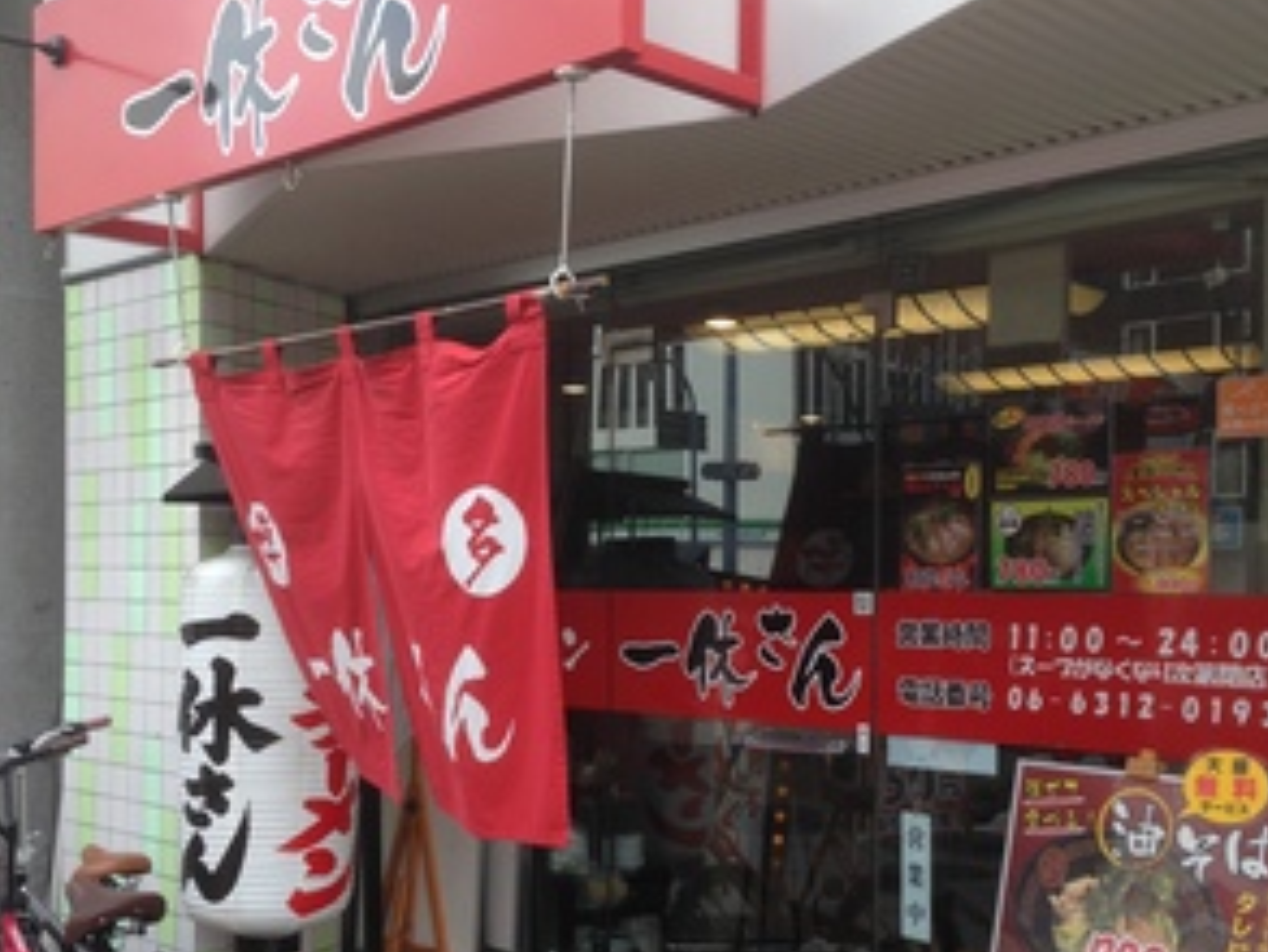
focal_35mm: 45
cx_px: 645
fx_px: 1649
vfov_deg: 32.1
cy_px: 589
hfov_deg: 42.1
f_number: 2.4
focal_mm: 4.12
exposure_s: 1/238
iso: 50
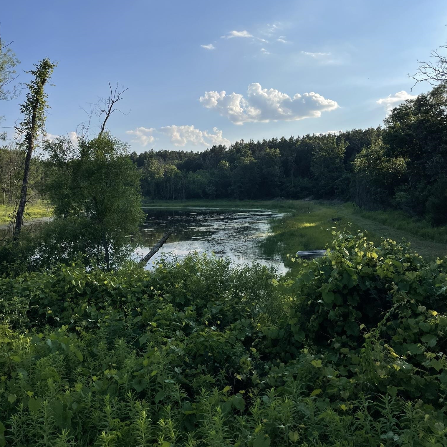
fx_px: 453
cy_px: 161
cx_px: 224
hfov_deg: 52.5
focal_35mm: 31
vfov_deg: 51.8
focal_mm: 4.2
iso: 32
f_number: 1.6
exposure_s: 1/4651
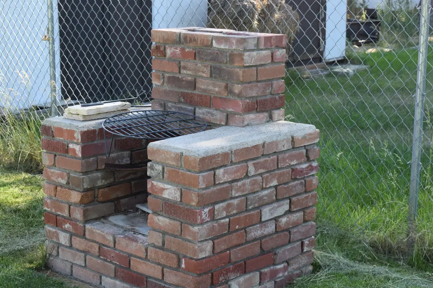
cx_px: 214
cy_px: 144
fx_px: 842
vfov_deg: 19.5
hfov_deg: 28.8
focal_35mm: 70
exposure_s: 1/200
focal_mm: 40
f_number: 7.1
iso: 400
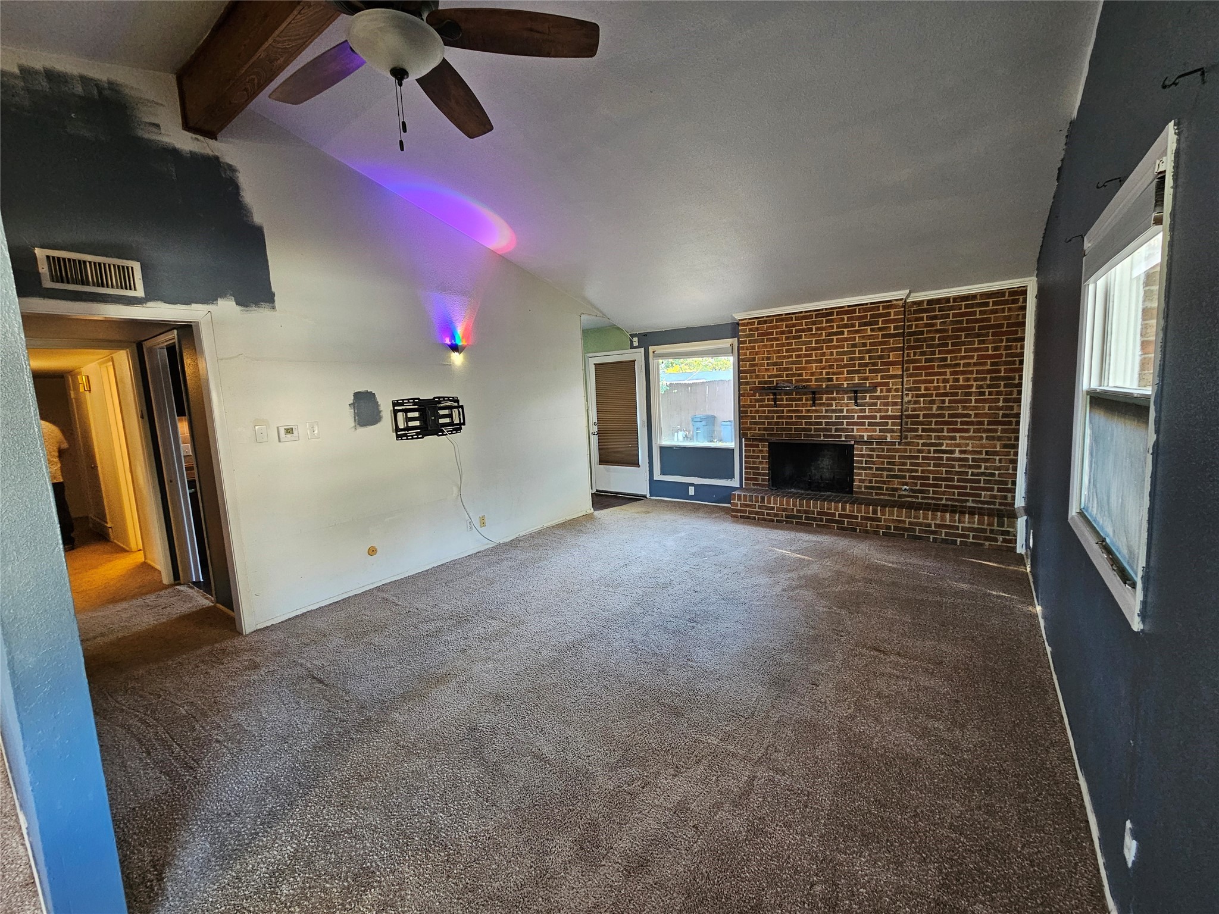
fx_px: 458
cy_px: 457
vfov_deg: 89.9
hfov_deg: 106.2
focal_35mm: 13
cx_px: 610
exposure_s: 1/30
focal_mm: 2.2
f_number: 2.2
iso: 320
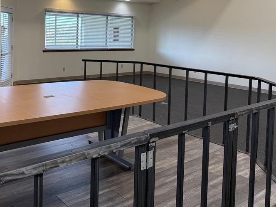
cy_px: 52
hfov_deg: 48.6
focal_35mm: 37
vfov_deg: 37.7
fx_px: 295
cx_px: 76
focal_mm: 6.76
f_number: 1.78
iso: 125
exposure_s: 1/154
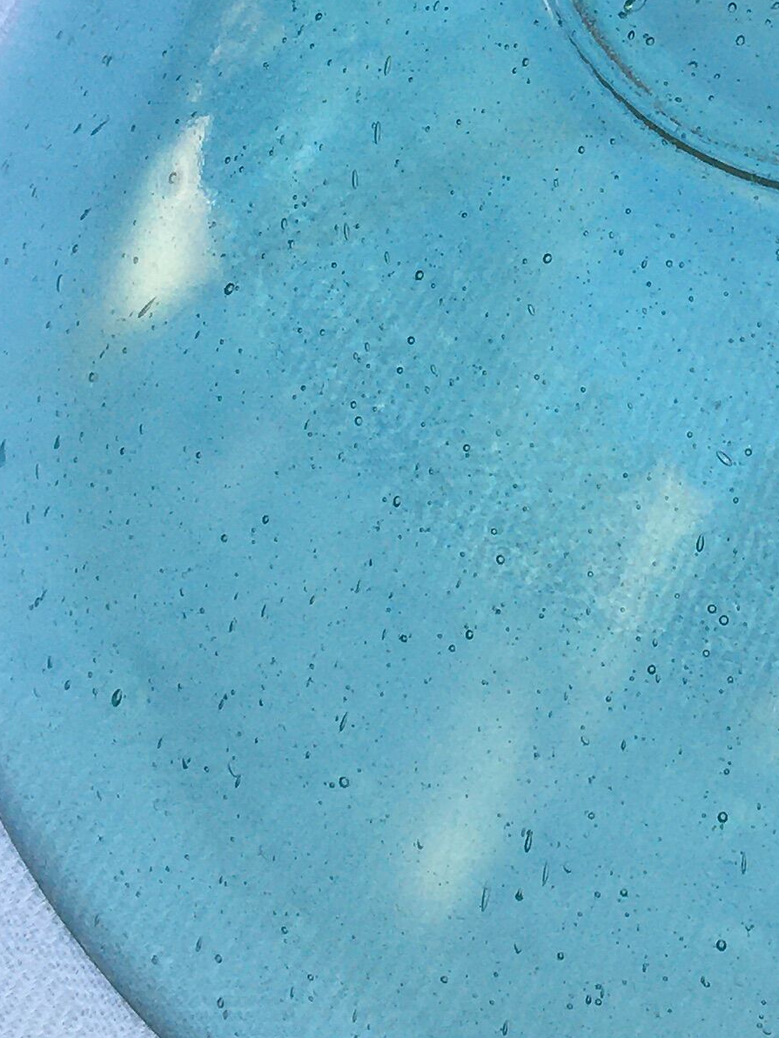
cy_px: 204
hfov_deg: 14.7
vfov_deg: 19.8
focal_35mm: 98
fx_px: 2940
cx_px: 879
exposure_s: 1/725
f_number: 2.2
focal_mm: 4.15
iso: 25
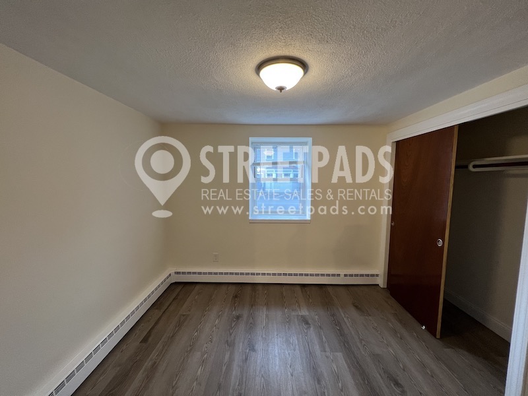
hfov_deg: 106.2
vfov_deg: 89.9
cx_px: 264
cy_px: 198
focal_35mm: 13
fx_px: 198
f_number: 1.8
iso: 160
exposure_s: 1/60
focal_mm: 1.57
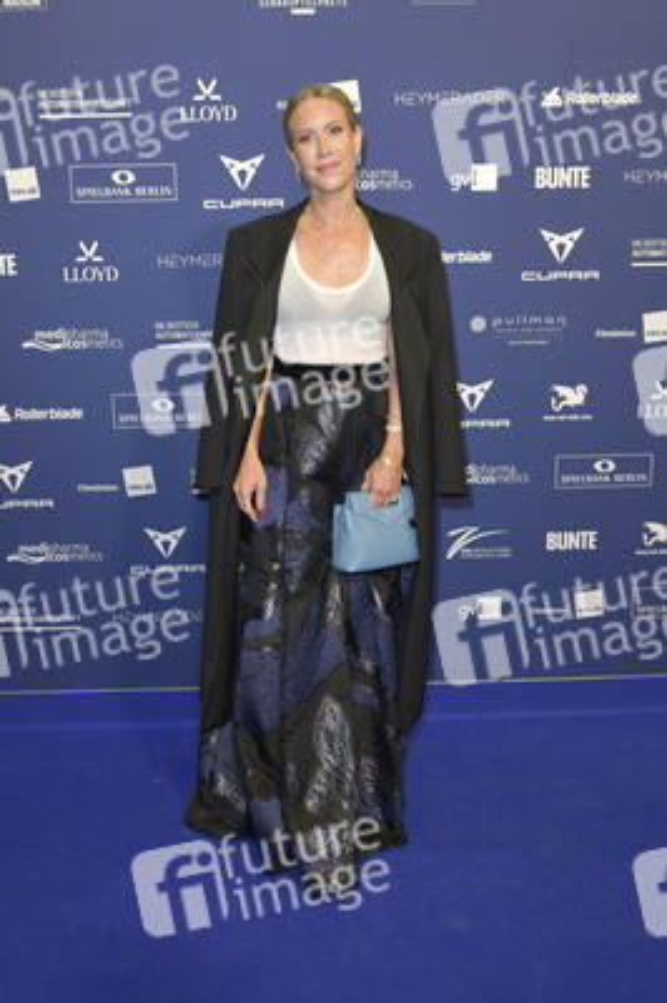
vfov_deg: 63.7
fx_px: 807
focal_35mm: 29
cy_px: 502
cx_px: 334
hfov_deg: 44.9
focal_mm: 29
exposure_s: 1/200
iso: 1000
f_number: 5.6
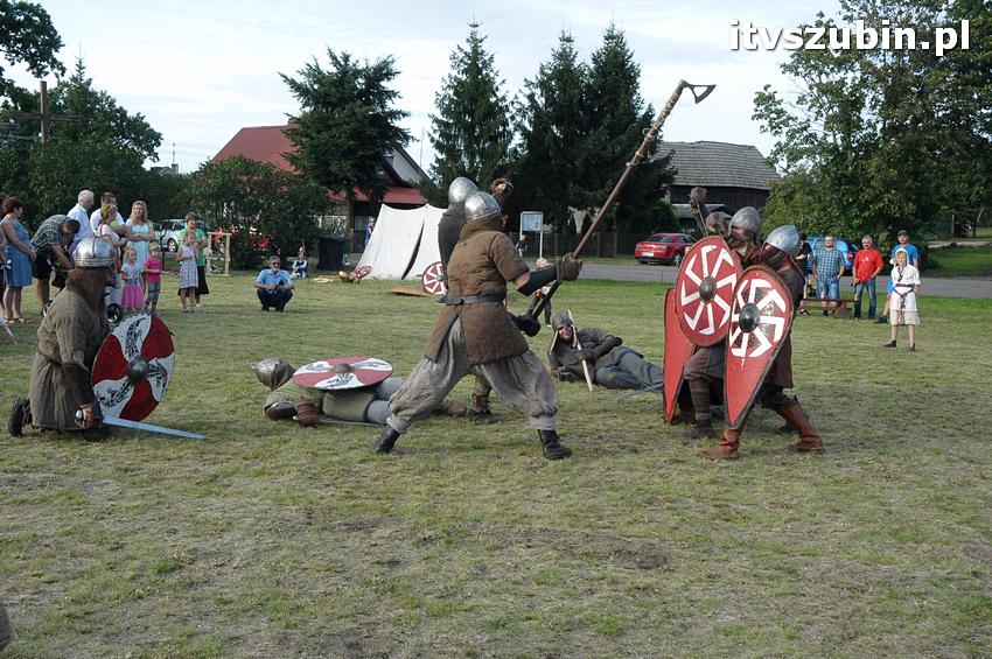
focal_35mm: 36
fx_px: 991
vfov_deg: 36.8
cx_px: 496
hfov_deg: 53.2
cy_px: 330
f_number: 10
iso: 800
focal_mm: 24
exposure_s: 1/400
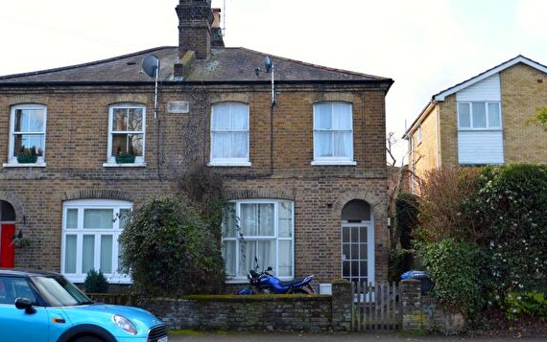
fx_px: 671
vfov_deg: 28.6
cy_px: 159
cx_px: 288
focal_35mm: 45
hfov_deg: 44.3
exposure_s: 1/125
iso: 110
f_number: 5.6
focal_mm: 24
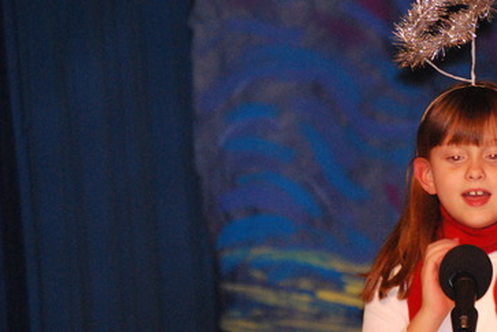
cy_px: 167
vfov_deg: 2.6
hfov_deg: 3.9
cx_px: 430
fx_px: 7303
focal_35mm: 529
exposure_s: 1/60
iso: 1600
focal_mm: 200
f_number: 5.6
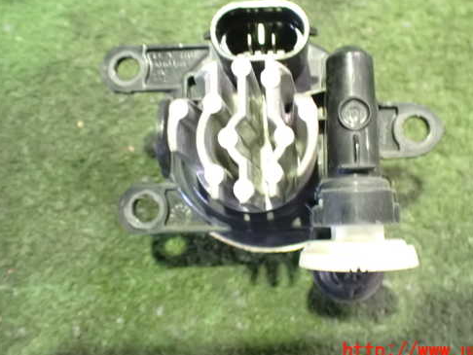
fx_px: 506
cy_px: 145
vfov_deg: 38.6
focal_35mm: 37
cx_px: 271
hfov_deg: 50.0
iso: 1600
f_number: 2.3
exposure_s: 1/20
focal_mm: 5.4
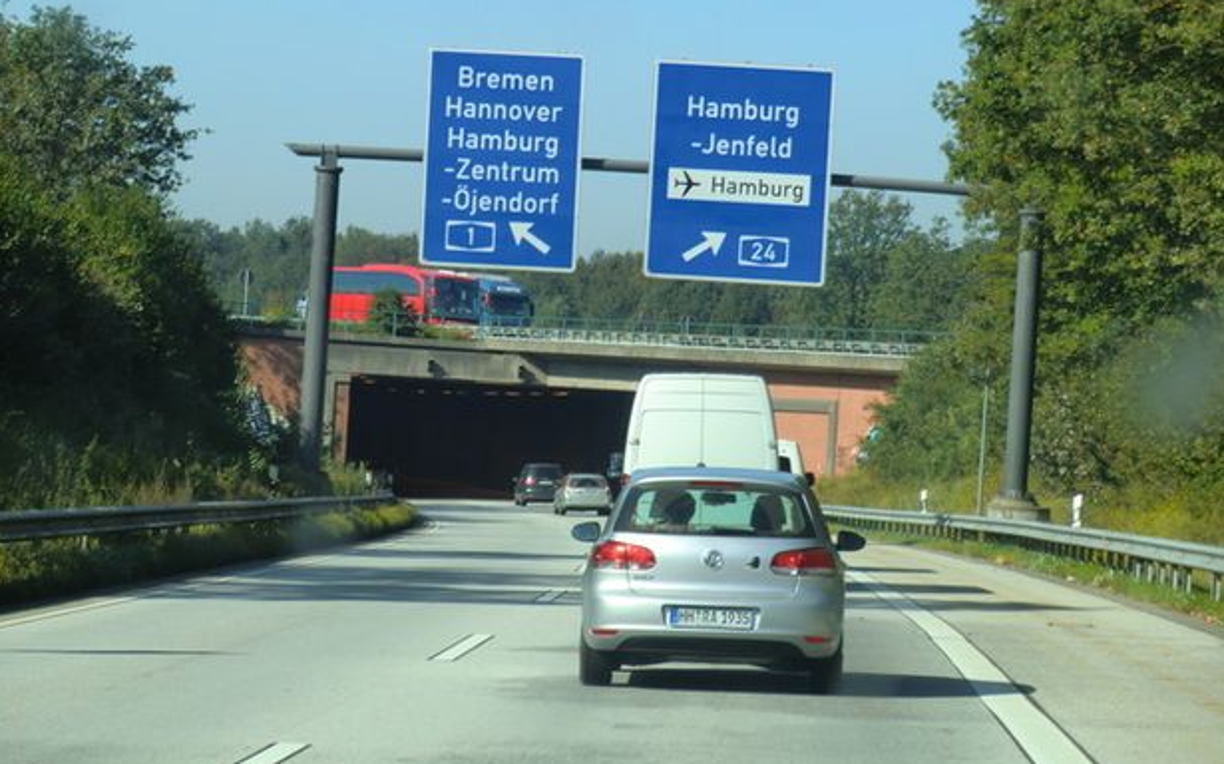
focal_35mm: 155
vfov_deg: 8.5
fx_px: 5169
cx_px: 611
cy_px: 331
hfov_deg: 13.5
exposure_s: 1/320
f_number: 4.6
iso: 64
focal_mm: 25.9
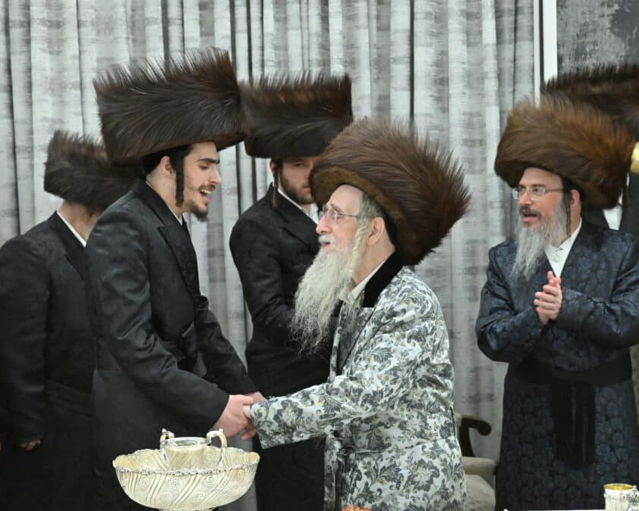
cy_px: 254
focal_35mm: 74
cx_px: 279
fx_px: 1399
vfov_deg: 20.7
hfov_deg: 25.7
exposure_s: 1/320
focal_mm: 65
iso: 4000
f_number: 5.6
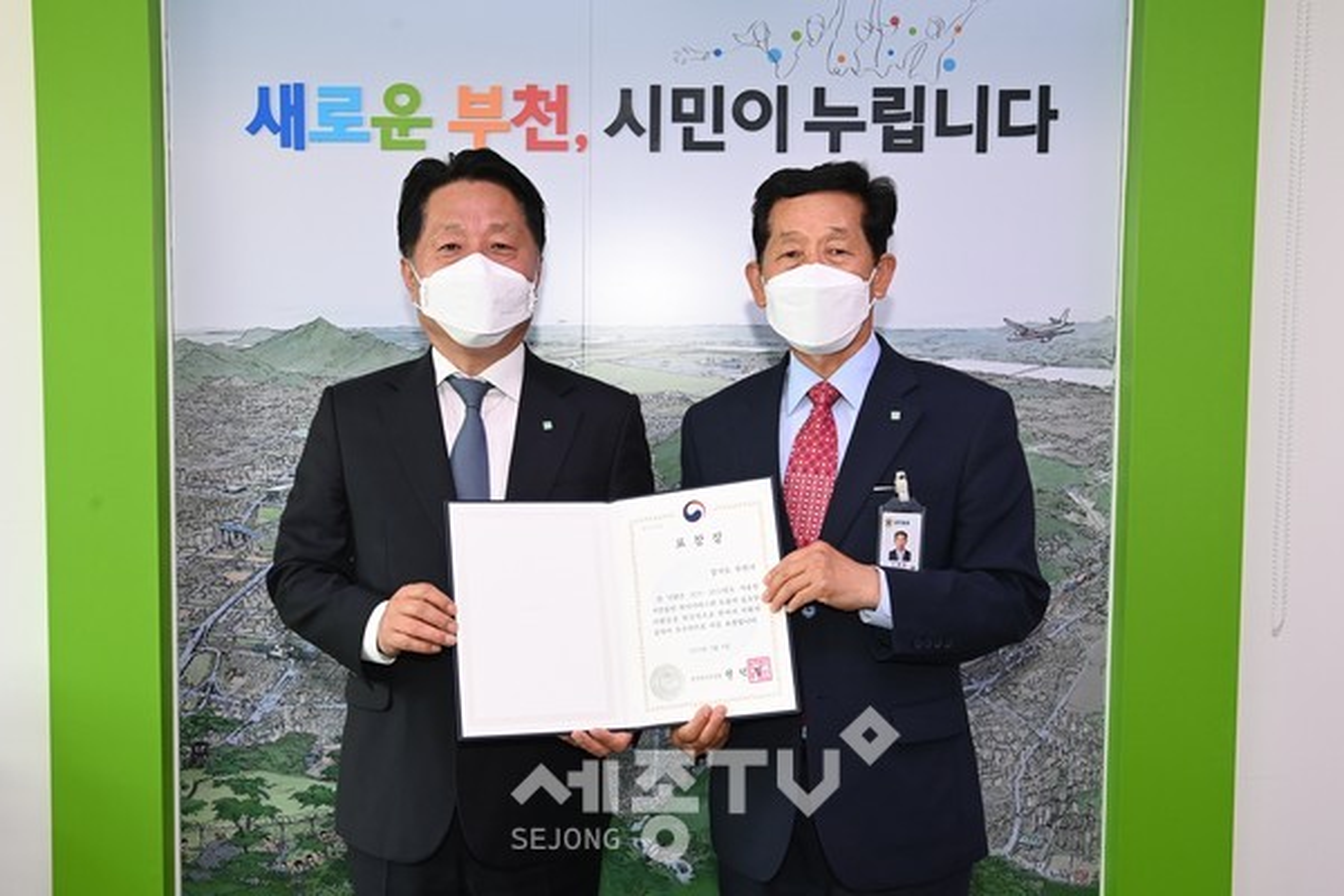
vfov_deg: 36.9
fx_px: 1344
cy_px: 448
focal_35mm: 36
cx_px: 672
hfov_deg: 53.1
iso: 1600
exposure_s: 1/125
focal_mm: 36
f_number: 7.1
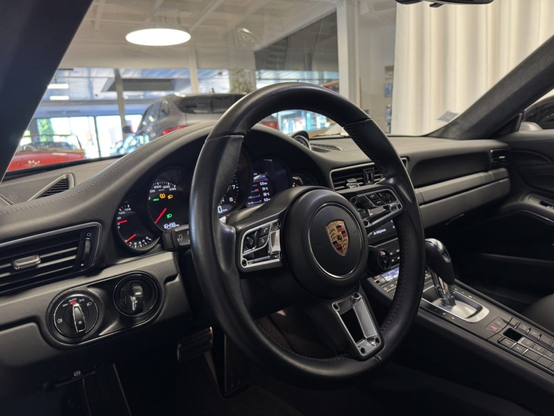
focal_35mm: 24
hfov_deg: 71.6
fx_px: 384
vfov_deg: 56.8
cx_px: 277
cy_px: 208
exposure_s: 1/50
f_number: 1.78
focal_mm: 6.76
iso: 200
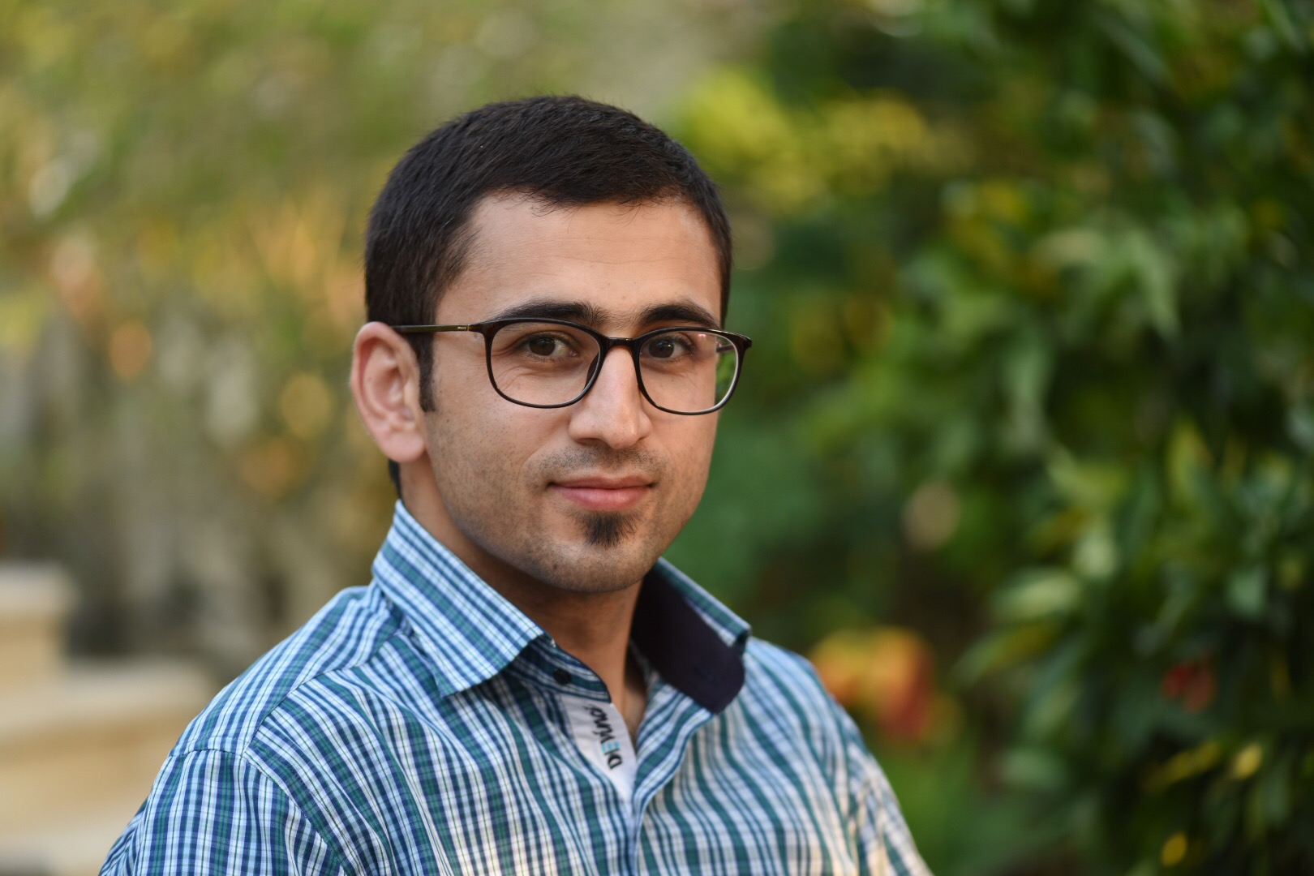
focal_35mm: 105
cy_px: 438
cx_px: 657
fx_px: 3832
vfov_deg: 13.0
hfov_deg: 19.5
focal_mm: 105
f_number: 3
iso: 400
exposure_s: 1/250
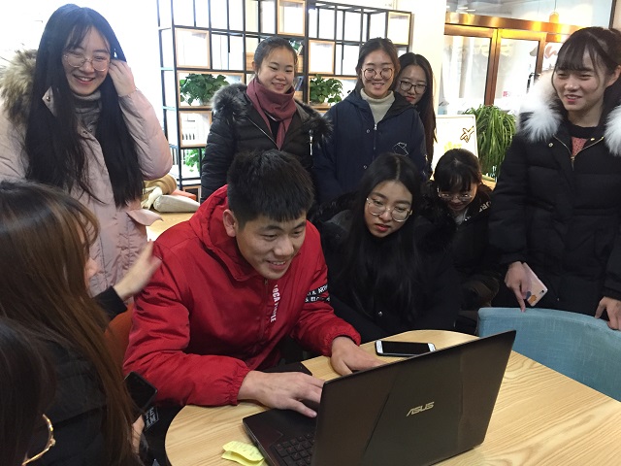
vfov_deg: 48.2
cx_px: 310
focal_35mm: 29
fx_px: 520
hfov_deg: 61.7
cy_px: 233
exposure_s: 1/17
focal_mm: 4.15
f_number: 2.2
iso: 250
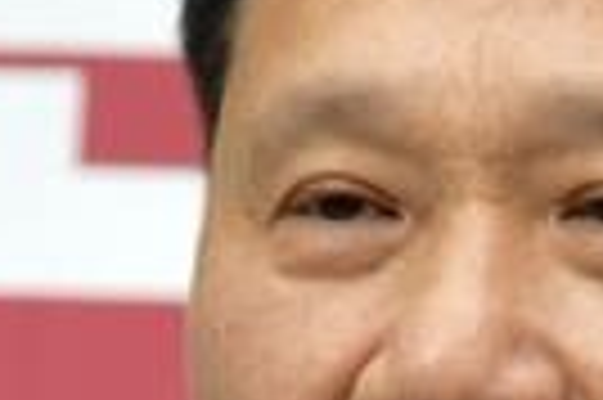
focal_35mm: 1781
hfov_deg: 1.2
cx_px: 513
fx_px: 29792
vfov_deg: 0.8
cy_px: 784
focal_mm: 155
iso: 320
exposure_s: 1/800
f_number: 6
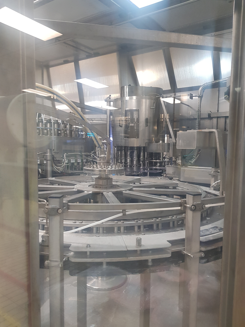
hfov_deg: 53.1
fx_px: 245
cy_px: 164
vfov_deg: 67.3
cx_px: 122
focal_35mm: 26
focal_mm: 4.3
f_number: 1.7
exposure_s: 1/33
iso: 200
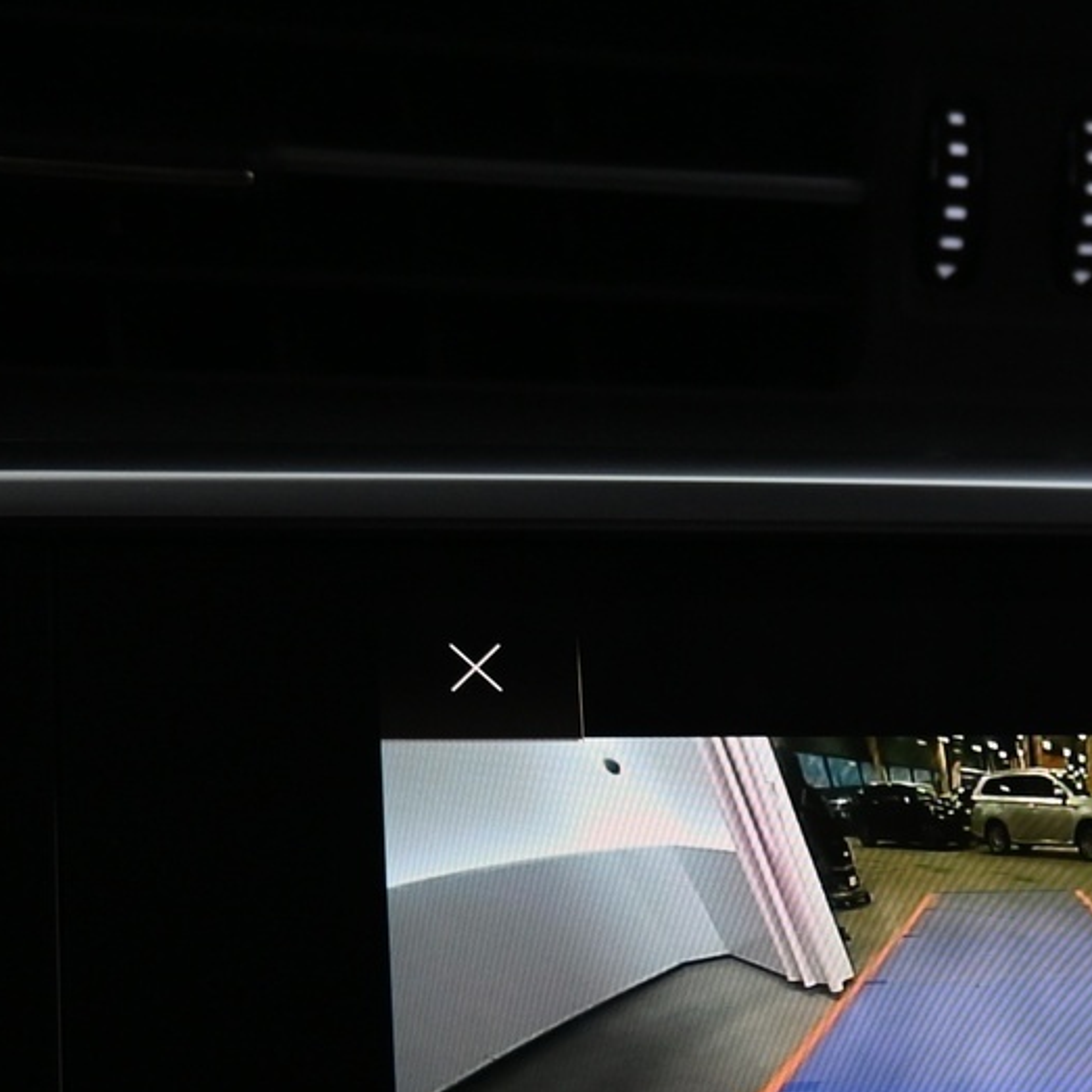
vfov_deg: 21.2
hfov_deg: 21.0
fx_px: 2820
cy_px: 1073
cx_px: 1146
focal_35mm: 79
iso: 800
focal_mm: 20
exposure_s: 1/40
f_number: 3.8
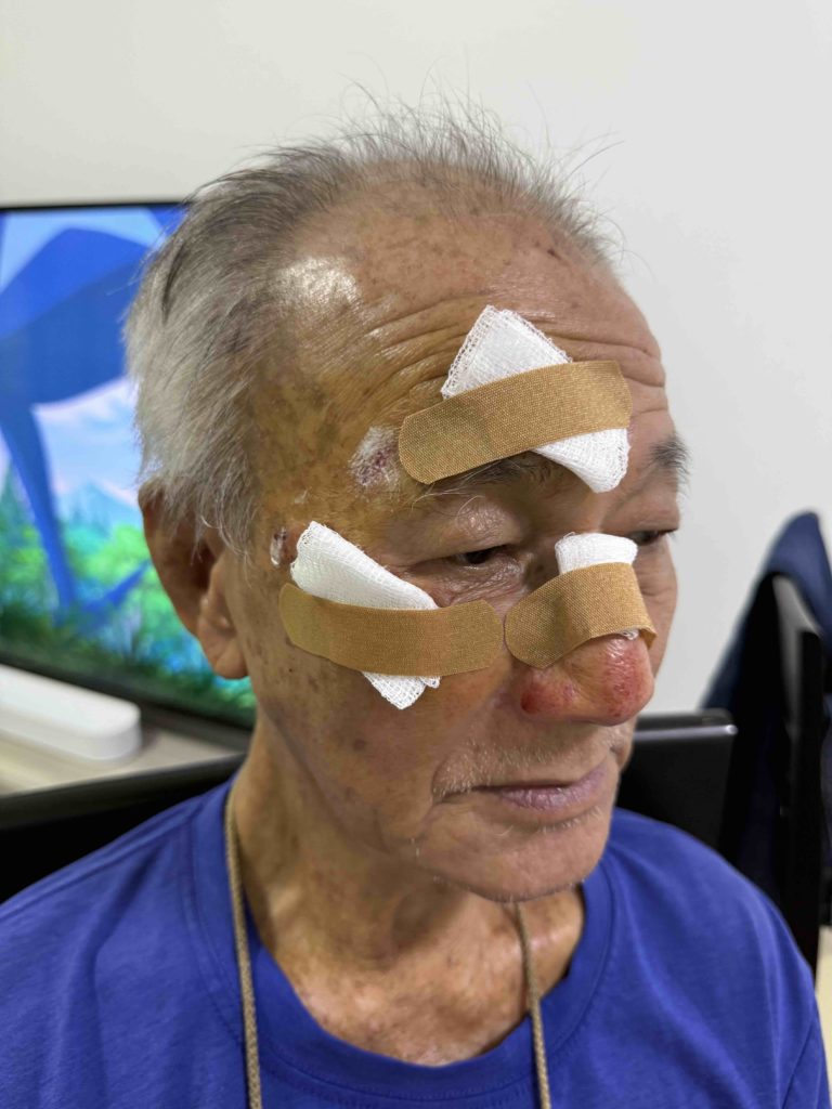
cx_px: 416
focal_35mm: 24
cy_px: 554
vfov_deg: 71.6
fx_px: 769
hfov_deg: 56.8
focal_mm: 6.76
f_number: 1.78
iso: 320
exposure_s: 1/53
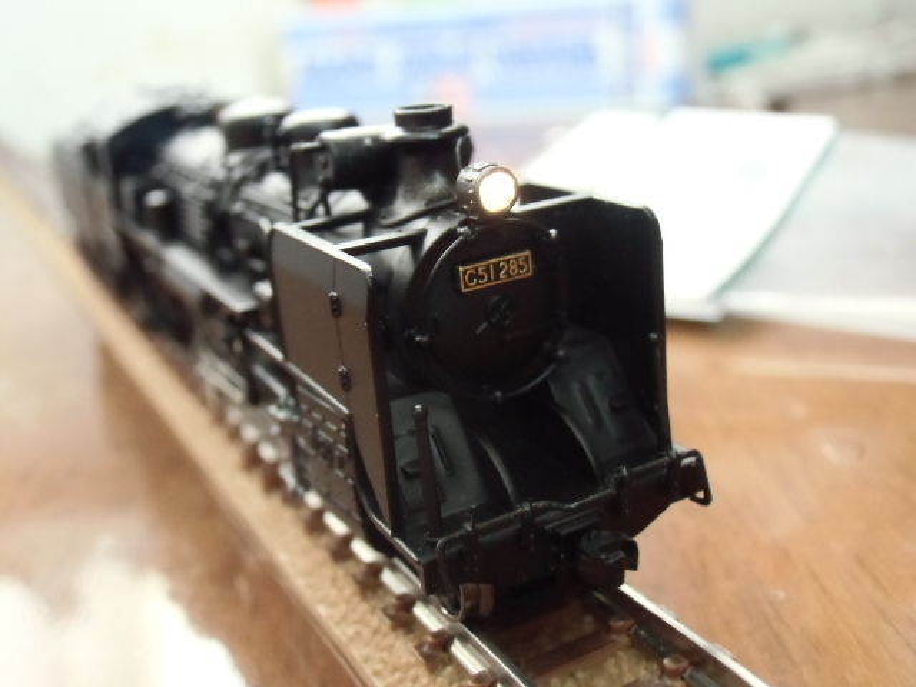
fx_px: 1006
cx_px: 458
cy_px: 344
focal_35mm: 38
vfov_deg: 37.7
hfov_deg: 49.0
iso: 800
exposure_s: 1/20
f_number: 3.9
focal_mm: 6.67
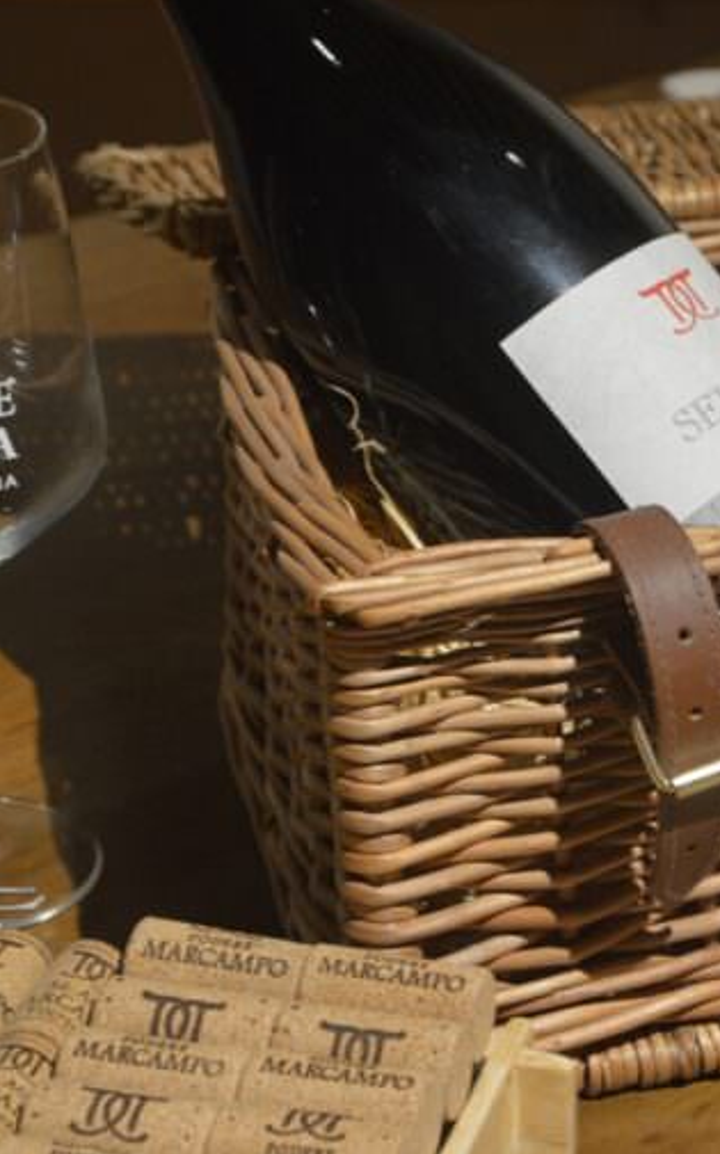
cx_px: 510
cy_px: 574
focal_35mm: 128
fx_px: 4017
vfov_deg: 16.4
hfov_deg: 10.2
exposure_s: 1/15
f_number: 5.6
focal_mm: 55
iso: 800
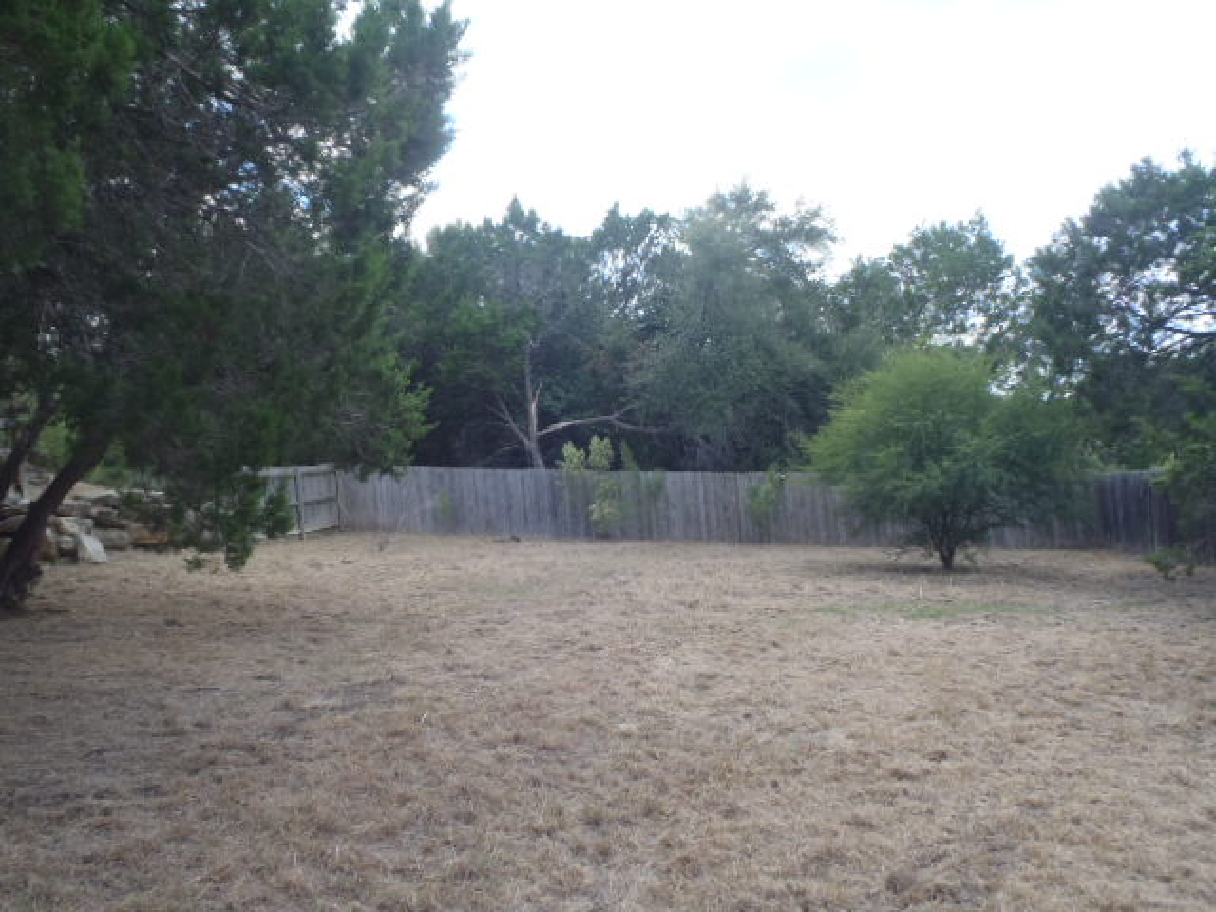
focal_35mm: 28
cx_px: 608
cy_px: 456
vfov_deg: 49.7
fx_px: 984
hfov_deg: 63.4
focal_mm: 5
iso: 125
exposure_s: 1/250
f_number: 3.9
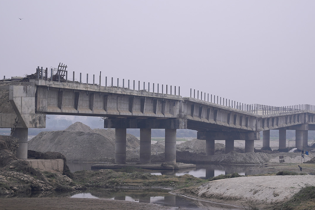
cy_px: 96
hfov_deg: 15.7
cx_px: 173
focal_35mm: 131
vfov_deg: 10.5
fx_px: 1146
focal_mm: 70
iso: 100
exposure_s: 1/1600
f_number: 2.8
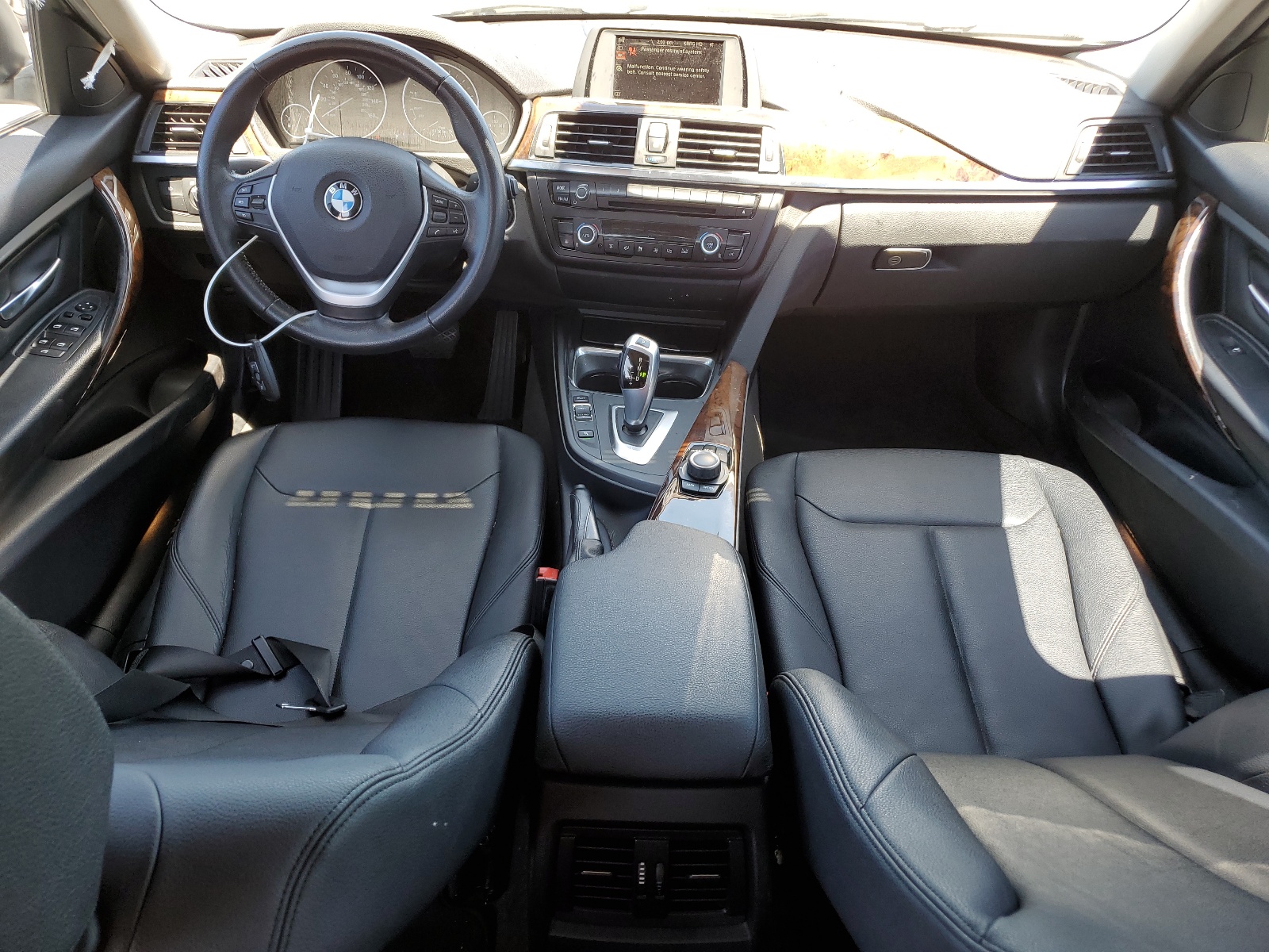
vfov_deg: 53.1
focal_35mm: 26
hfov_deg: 67.3
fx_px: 953
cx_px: 634
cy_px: 476
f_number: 1.5
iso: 52
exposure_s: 1/100
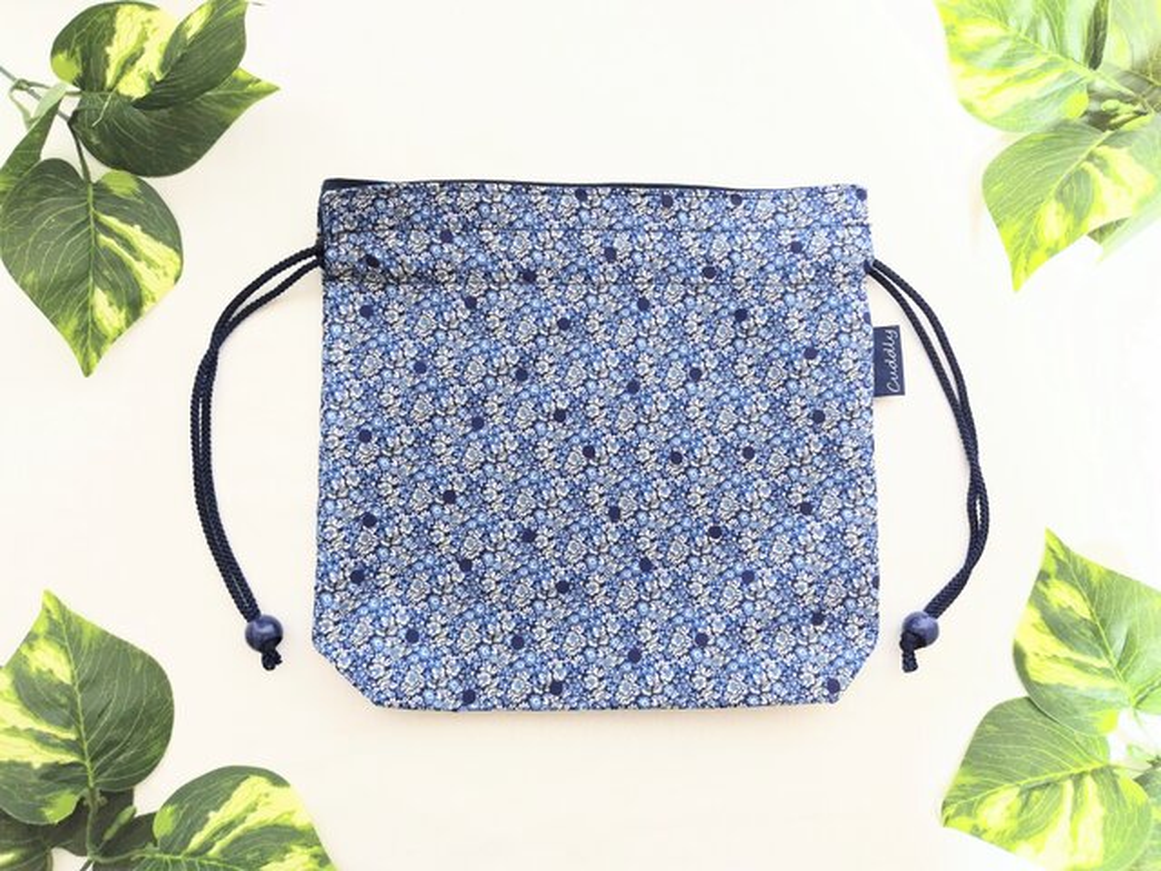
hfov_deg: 73.9
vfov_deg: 58.9
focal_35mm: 23
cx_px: 580
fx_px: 771
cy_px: 436
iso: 466
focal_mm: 5.5
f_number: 1.9
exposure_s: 1/60
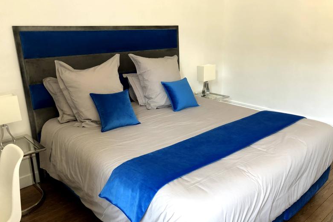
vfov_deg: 43.6
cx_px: 171
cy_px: 120
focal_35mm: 30
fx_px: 277
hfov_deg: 61.9
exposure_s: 1/15
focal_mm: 4
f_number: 1.8
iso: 40
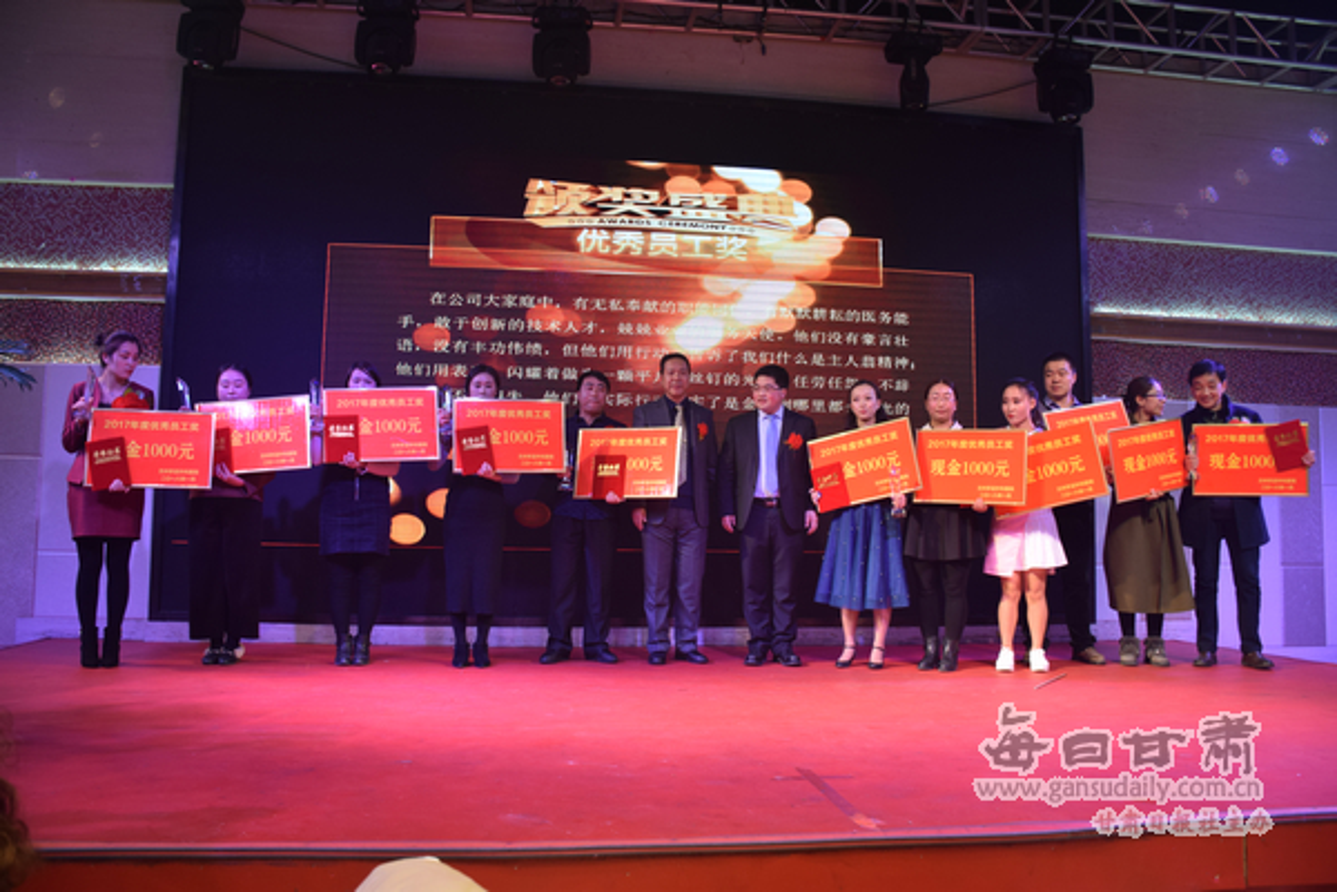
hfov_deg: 67.4
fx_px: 1003
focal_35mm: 27
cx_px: 668
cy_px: 446
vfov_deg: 47.9
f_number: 4.5
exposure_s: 1/80
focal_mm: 18
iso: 400
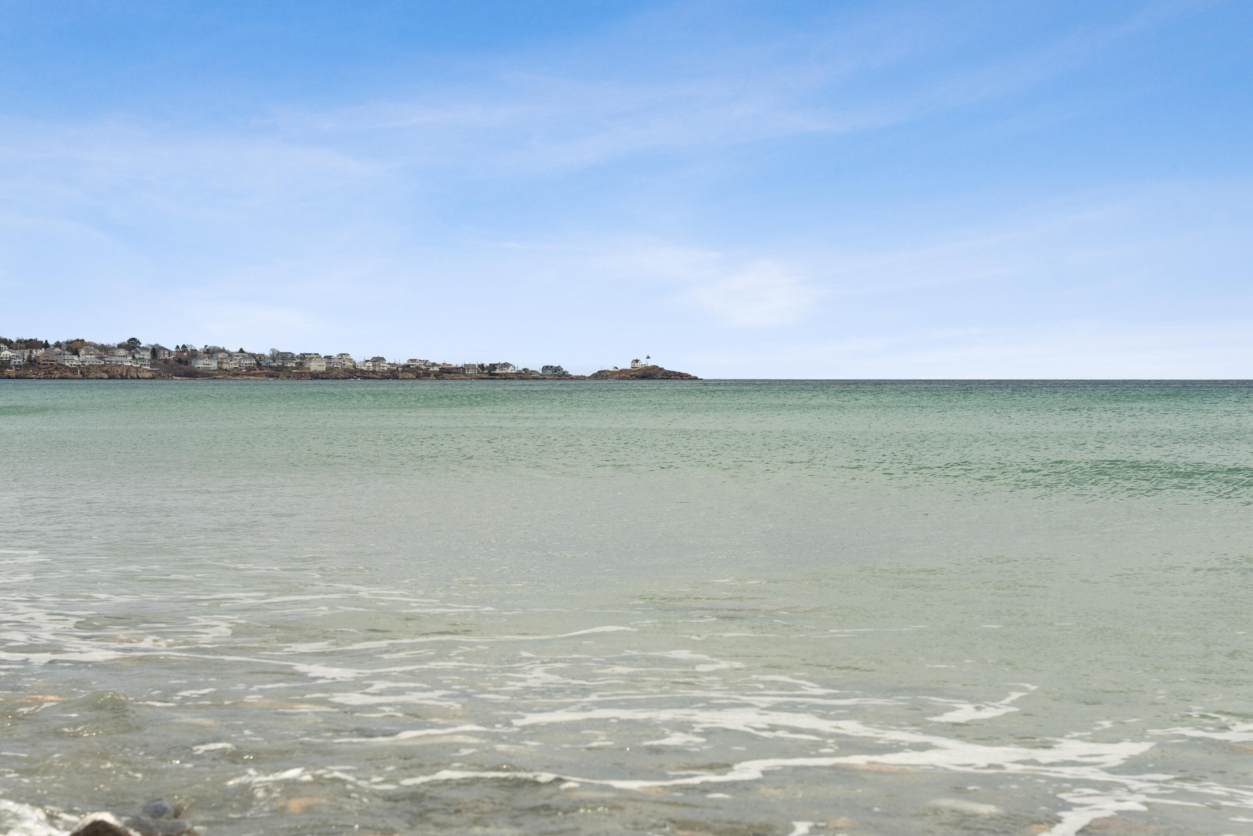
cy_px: 418
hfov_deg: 28.8
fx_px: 2437
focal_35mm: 70
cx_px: 626
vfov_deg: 19.5
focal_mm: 70
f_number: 7.1
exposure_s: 1/400
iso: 320
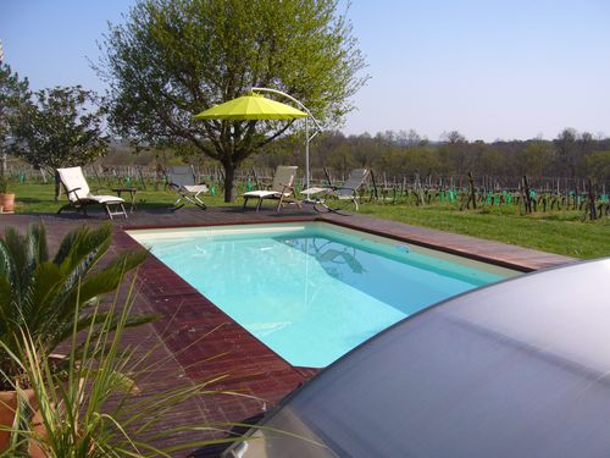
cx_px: 305
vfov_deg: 40.7
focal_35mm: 35
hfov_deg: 52.6
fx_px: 617
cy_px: 229
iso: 80
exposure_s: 1/400
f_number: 5.6
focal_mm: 5.8
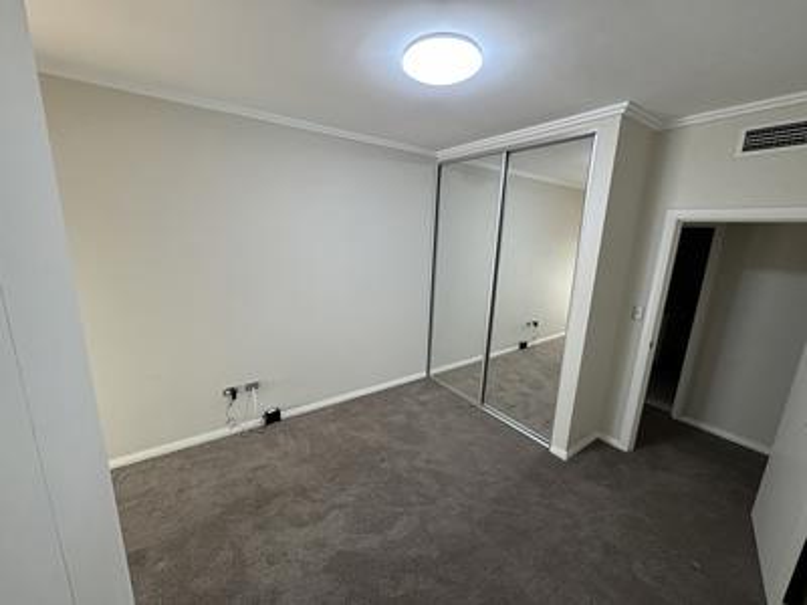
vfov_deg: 85.7
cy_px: 302
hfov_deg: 102.1
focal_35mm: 14
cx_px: 404
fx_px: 326
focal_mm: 2.22
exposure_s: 1/100
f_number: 2.2
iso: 320
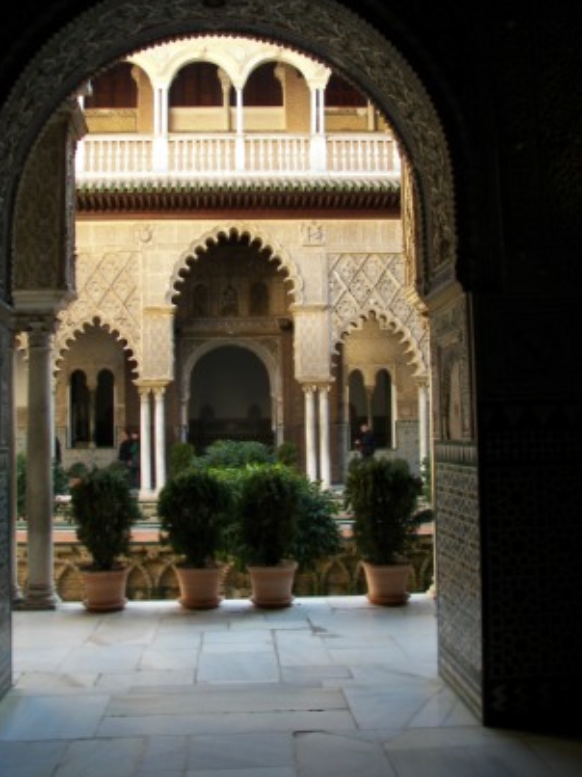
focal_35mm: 40
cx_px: 266
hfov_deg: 35.9
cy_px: 357
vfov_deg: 46.8
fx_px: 897
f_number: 2.8
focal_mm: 6
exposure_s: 1/40
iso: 50
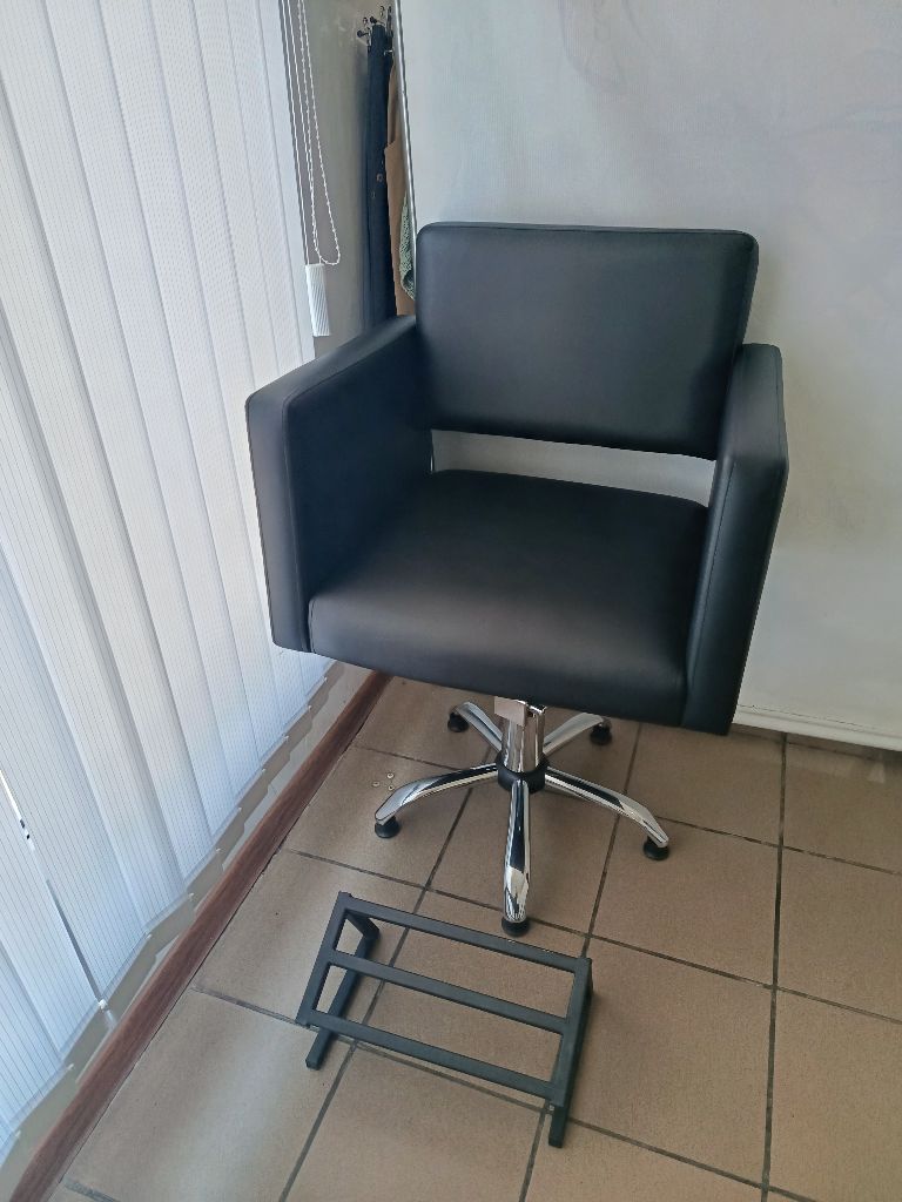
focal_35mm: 24
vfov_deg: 71.6
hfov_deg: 56.8
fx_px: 834
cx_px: 451
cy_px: 601
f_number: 1.7
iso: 143
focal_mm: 5.24
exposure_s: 1/100
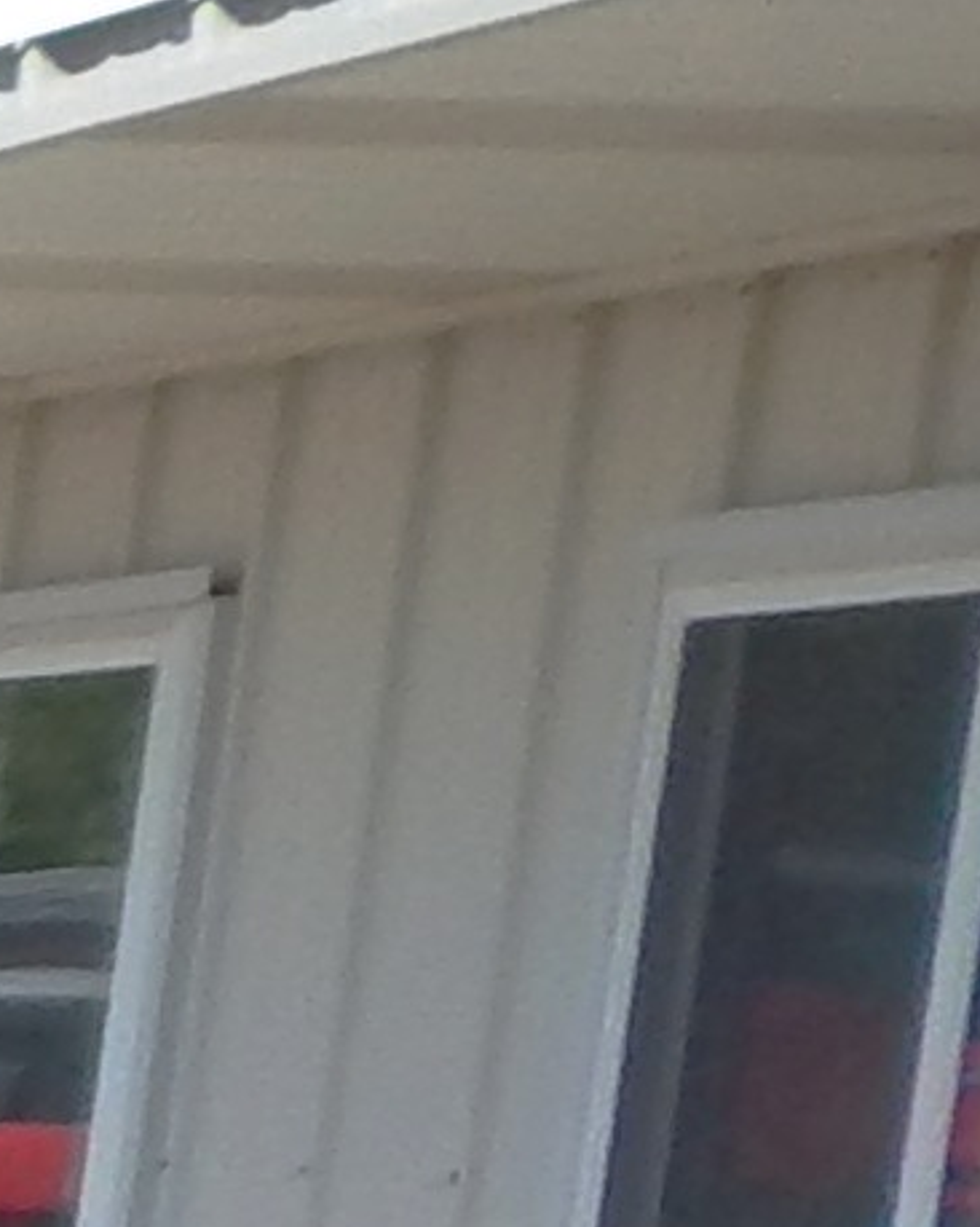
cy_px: 2609
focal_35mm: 216
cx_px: -4753
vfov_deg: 8.4
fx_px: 7836
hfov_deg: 5.0
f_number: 3
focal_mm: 4
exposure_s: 1/1250
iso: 125
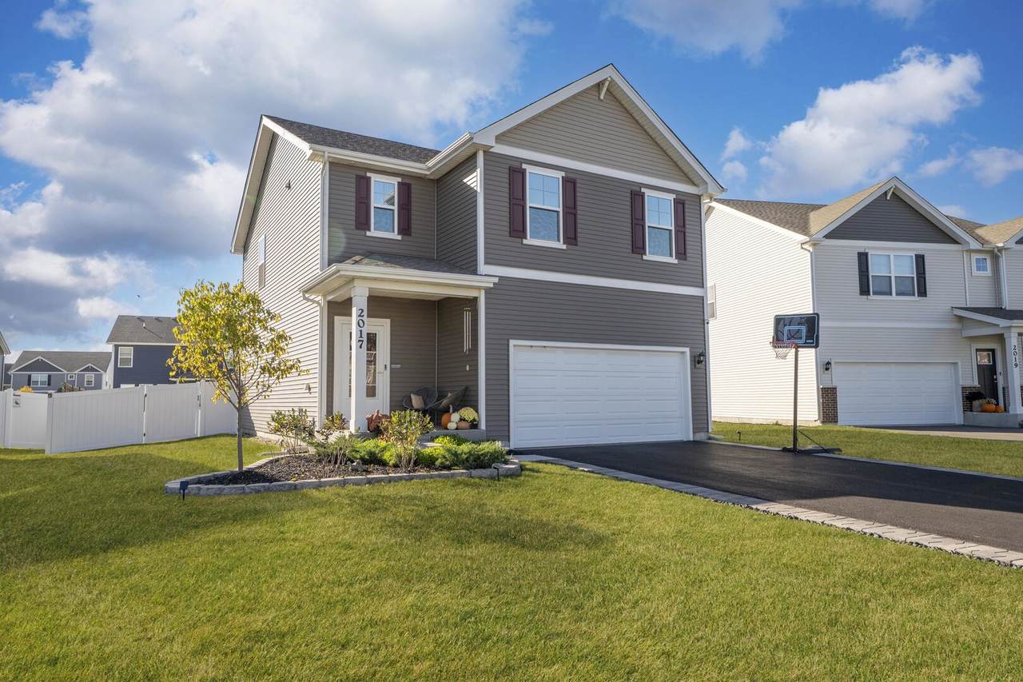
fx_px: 682
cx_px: 512
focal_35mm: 24
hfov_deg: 73.8
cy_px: 341
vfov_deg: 53.1
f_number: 9
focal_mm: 24
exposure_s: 1/320
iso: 200
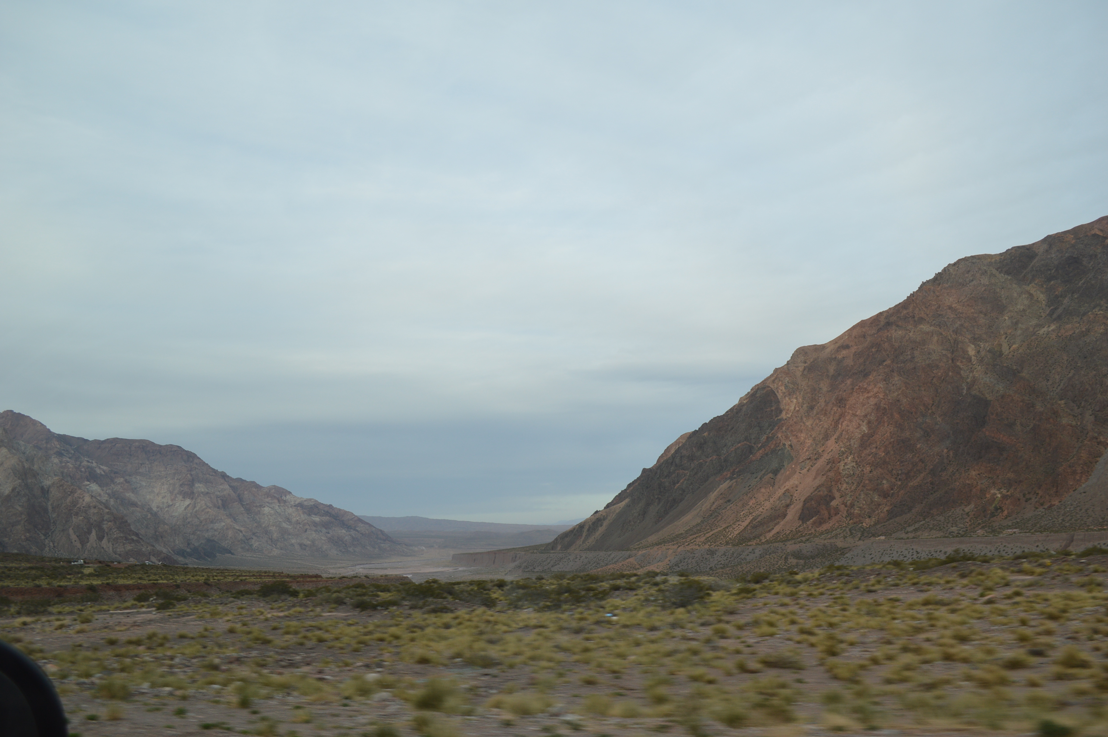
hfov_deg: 67.4
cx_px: 554
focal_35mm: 27
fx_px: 830
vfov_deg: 47.8
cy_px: 368
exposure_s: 1/125
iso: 160
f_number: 5.6
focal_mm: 18
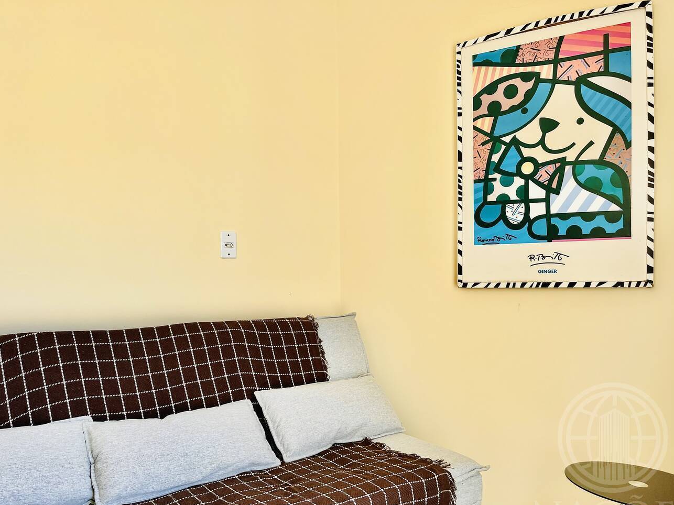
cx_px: 335
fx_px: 545
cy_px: 282
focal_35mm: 28
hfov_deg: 63.5
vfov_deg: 49.6
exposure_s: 1/222
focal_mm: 5.1
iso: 32
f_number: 1.6
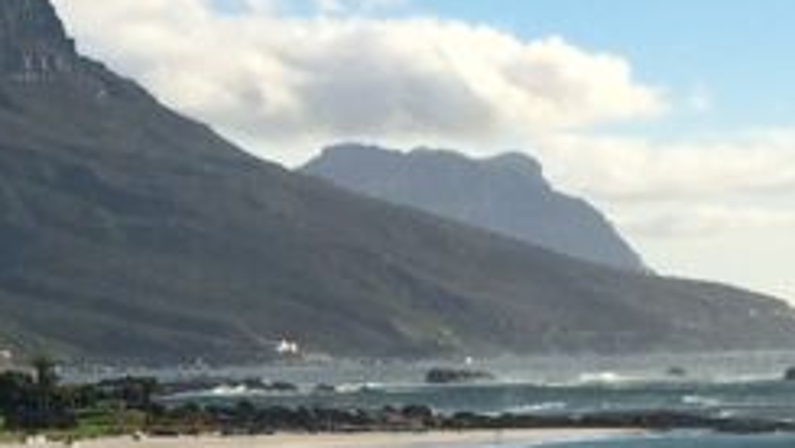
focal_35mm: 171
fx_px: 3606
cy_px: 435
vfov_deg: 7.1
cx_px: -393
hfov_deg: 12.0
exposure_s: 1/2415
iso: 40
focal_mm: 4.12
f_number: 2.2
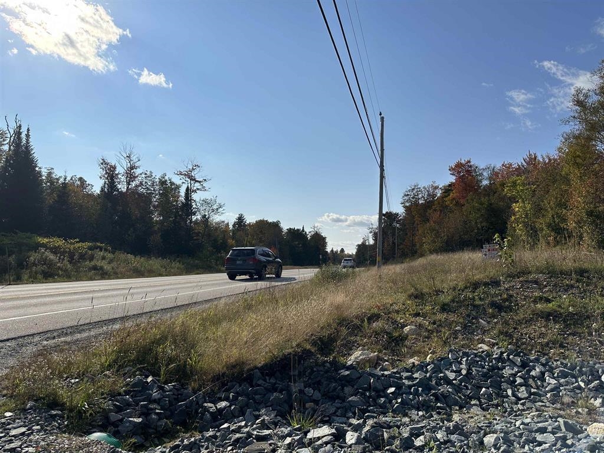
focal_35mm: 24
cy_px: 226
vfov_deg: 56.8
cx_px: 302
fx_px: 419
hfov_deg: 71.6
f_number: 1.78
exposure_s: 1/12048
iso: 80
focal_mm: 6.86
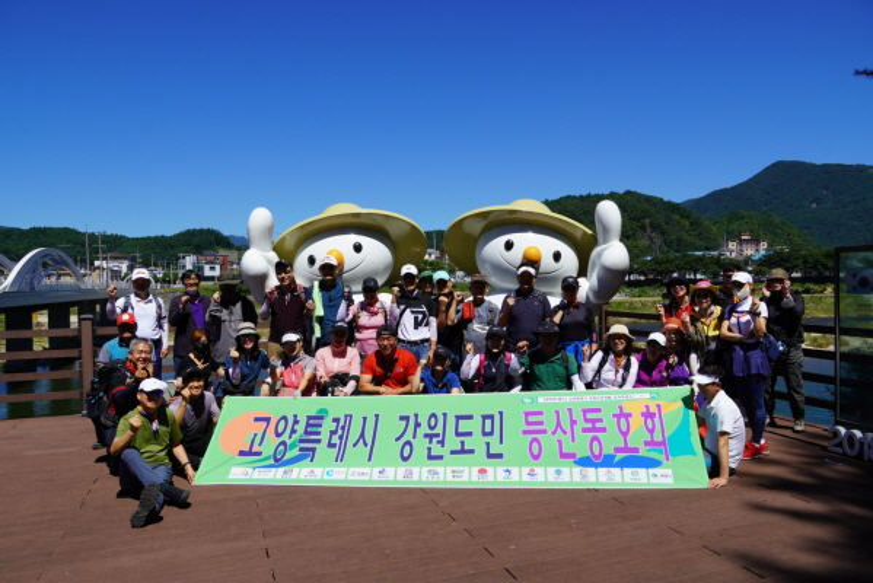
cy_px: 292
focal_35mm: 27
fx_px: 655
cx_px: 436
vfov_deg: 48.0
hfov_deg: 67.4
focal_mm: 18
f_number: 10
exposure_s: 1/250
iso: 100
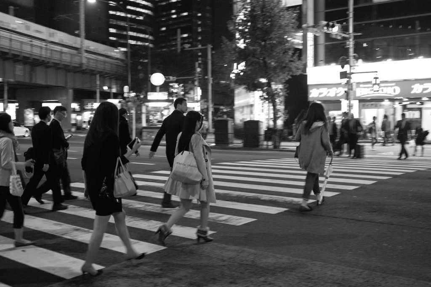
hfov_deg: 47.4
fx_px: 491
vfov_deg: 32.6
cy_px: 144
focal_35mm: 41
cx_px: 216
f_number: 2.8
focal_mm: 24.2
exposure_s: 1/30
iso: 800
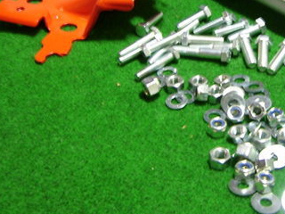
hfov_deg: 27.2
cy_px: 42
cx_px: 234
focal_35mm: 70
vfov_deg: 20.8
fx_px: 576
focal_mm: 5.95
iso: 100
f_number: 2.8
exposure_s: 1/2
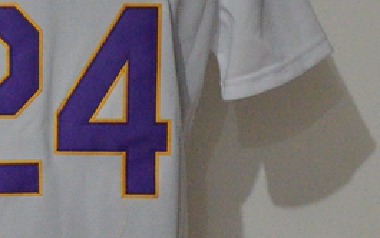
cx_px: -162
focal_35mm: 276
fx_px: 2860
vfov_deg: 4.8
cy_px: 66
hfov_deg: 7.5
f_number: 5
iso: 4000
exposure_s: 1/60
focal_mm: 60
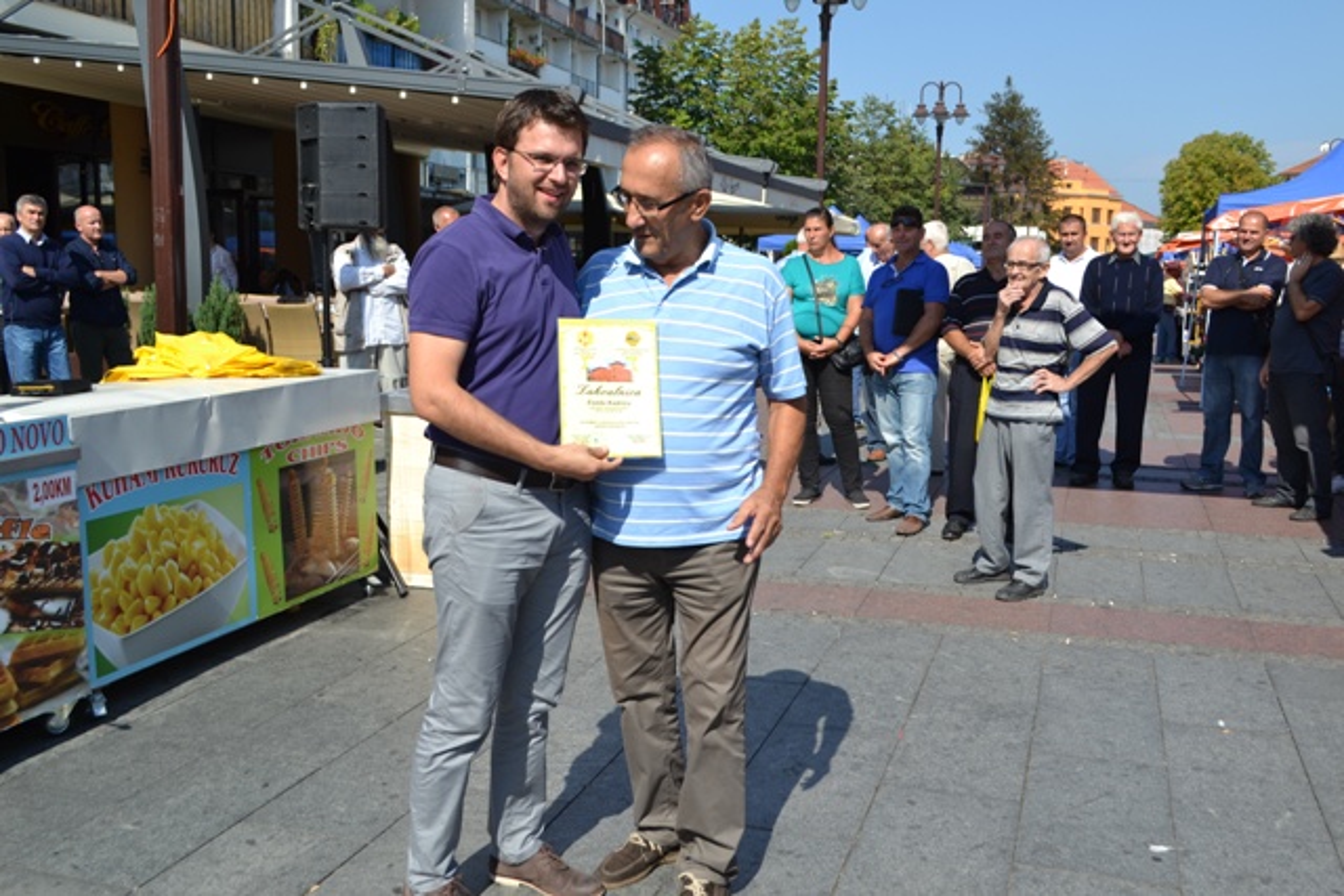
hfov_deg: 57.2
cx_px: 672
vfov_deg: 40.0
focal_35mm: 33
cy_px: 448
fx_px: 1232
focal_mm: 22
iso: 100
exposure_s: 1/250
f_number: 8
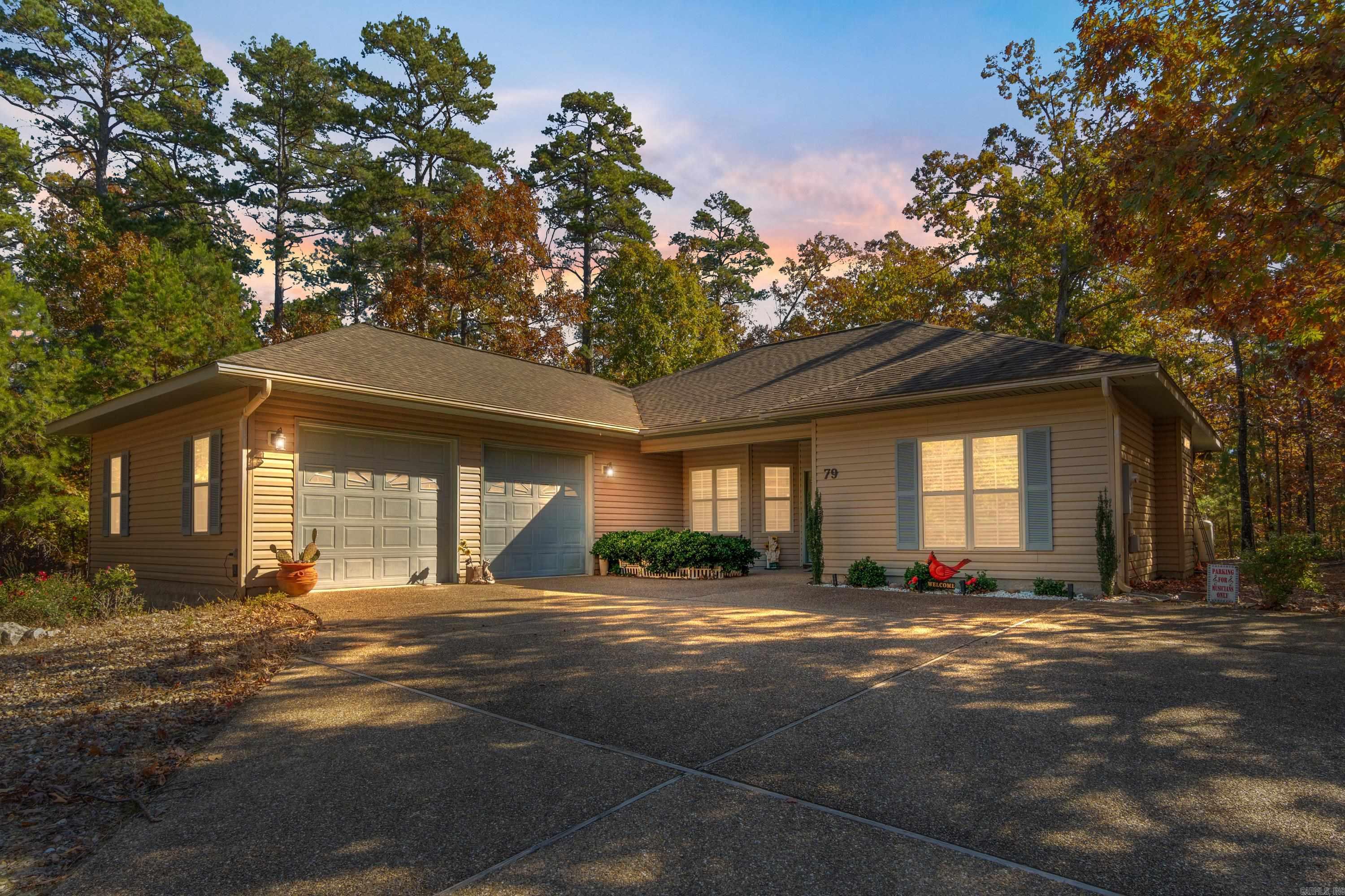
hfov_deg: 85.4
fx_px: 728
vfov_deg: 63.2
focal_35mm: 20
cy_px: 448
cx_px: 672
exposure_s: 1/40
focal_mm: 13
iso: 250
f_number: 9
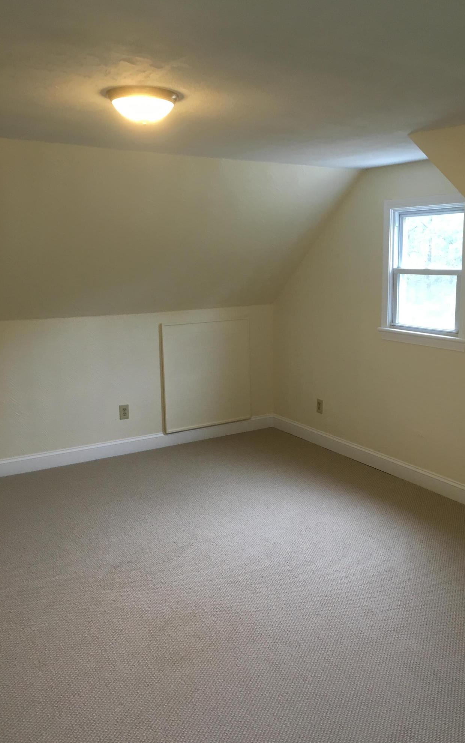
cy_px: 373
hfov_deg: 40.4
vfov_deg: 61.2
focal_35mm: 31
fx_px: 628
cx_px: 279
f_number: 2.2
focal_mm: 4.15
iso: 64
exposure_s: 1/30
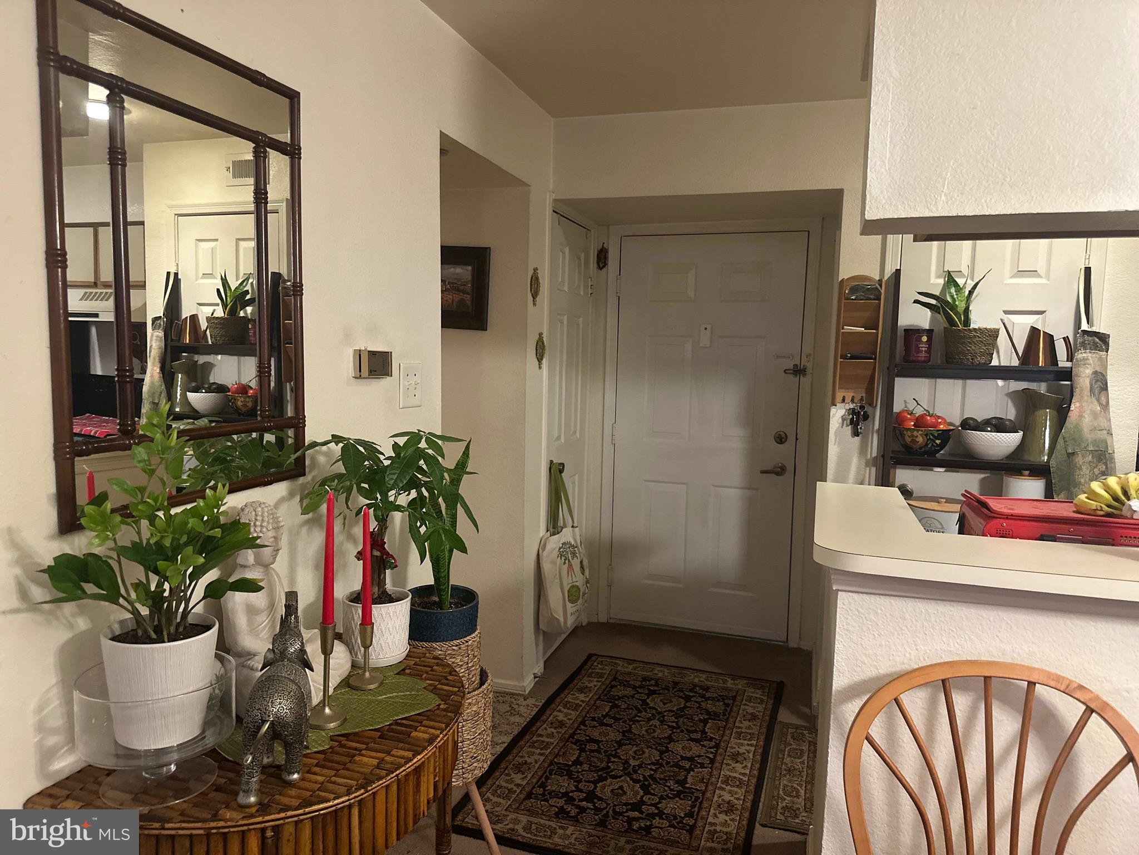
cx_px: 570
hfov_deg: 71.6
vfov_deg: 56.8
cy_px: 428
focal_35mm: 24
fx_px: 790
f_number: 1.78
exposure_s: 1/40
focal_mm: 6.86
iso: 800
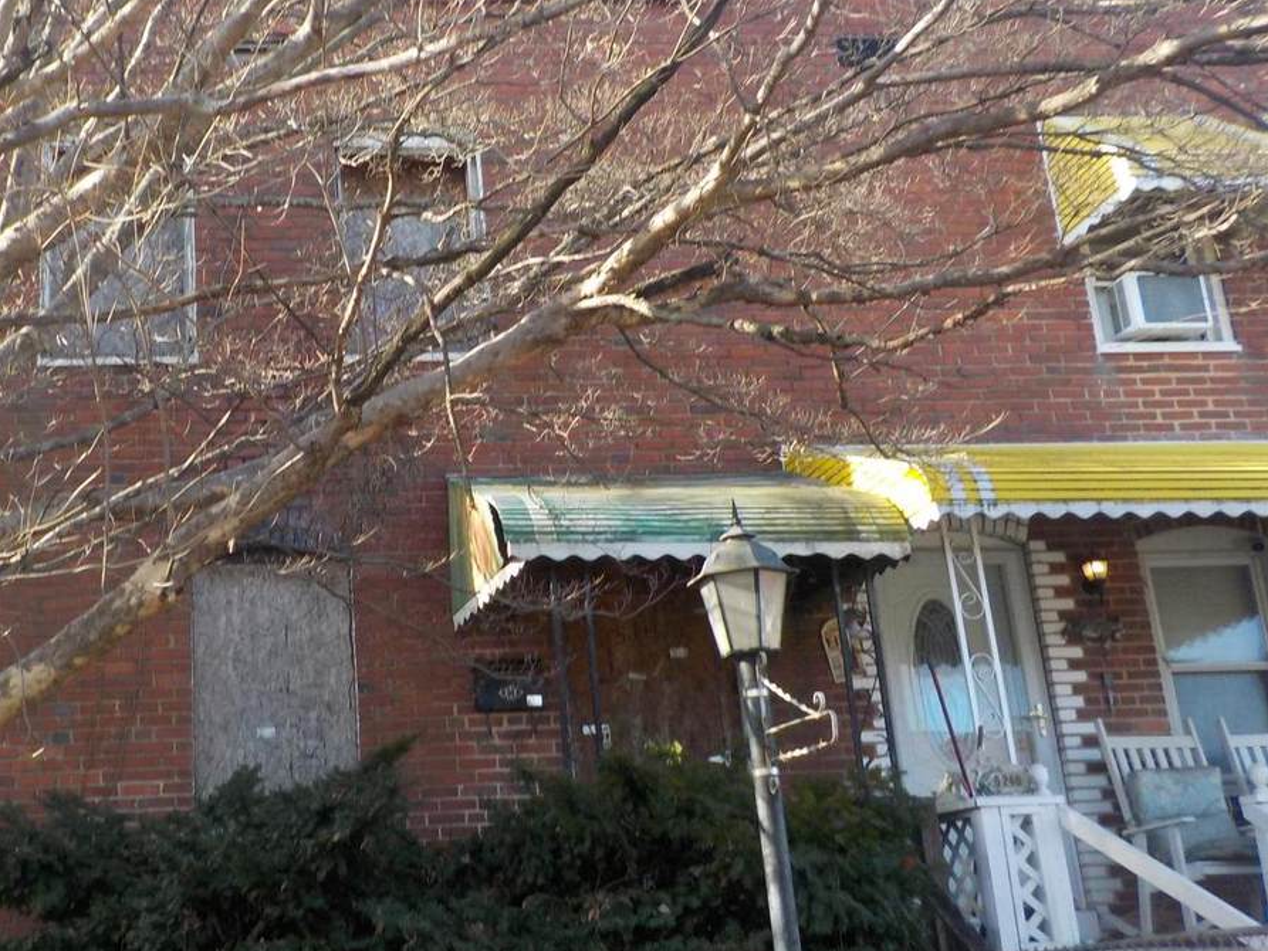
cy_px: 443
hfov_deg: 42.8
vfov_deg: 33.6
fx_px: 1575
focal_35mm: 43
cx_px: 362
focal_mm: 4.1
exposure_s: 1/250
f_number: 3.3
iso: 125
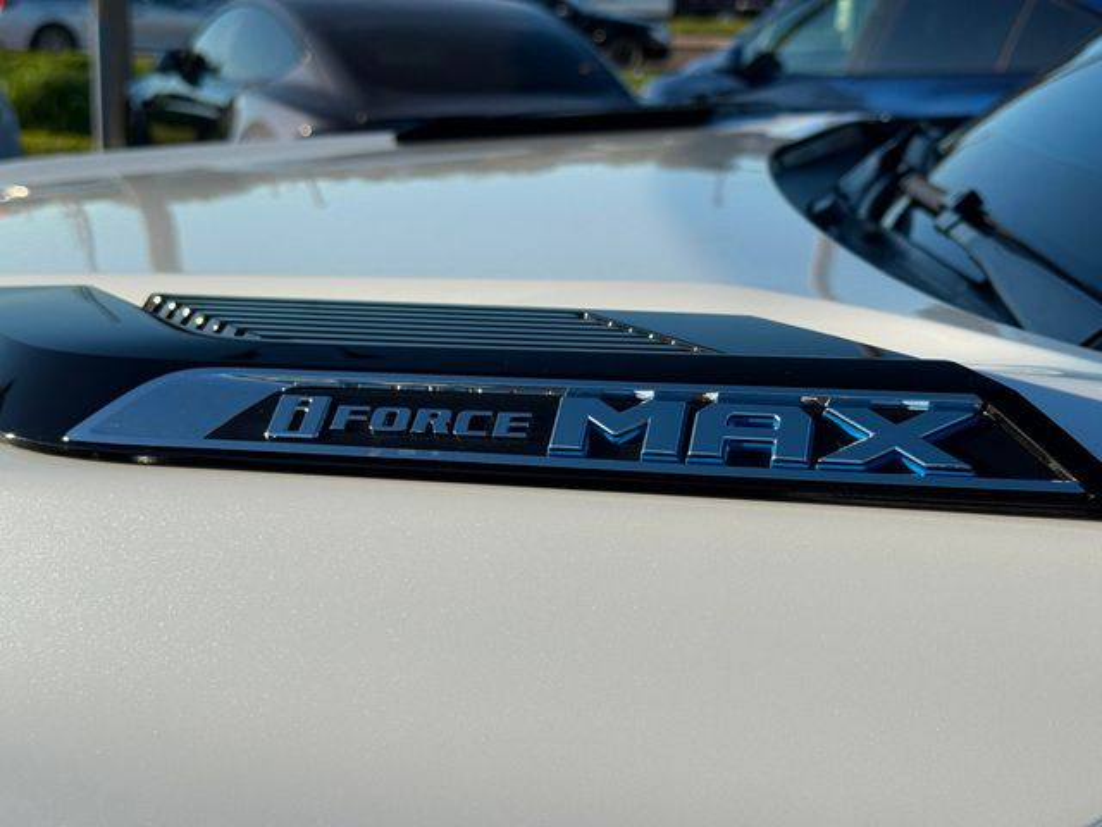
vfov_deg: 30.3
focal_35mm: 48
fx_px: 1528
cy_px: 414
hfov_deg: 39.7
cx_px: 551
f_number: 1.78
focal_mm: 6.76
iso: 64
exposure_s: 1/3891
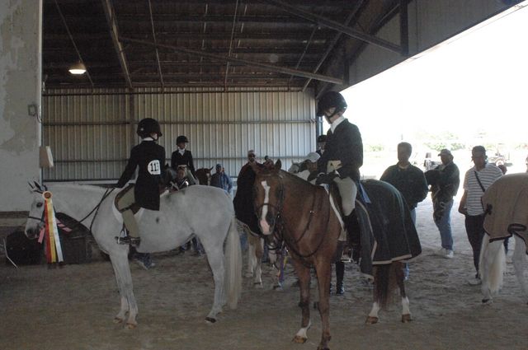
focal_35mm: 42
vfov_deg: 31.8
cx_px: 264
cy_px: 175
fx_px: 615
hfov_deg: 46.5
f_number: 18
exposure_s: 1/125
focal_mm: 28
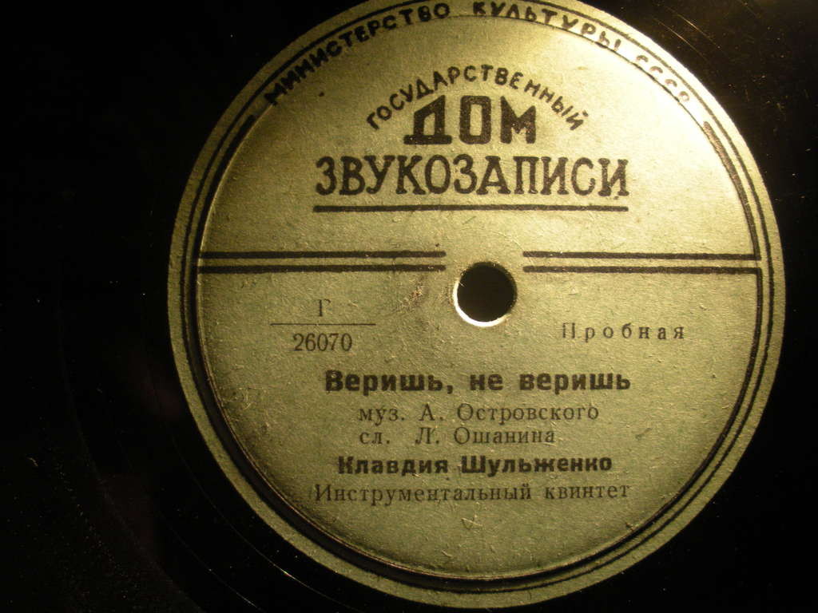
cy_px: 306
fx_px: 851
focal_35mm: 36
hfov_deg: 51.4
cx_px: 409
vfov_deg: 39.7
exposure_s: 1/59.6
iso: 237
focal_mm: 6.3
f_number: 3.5
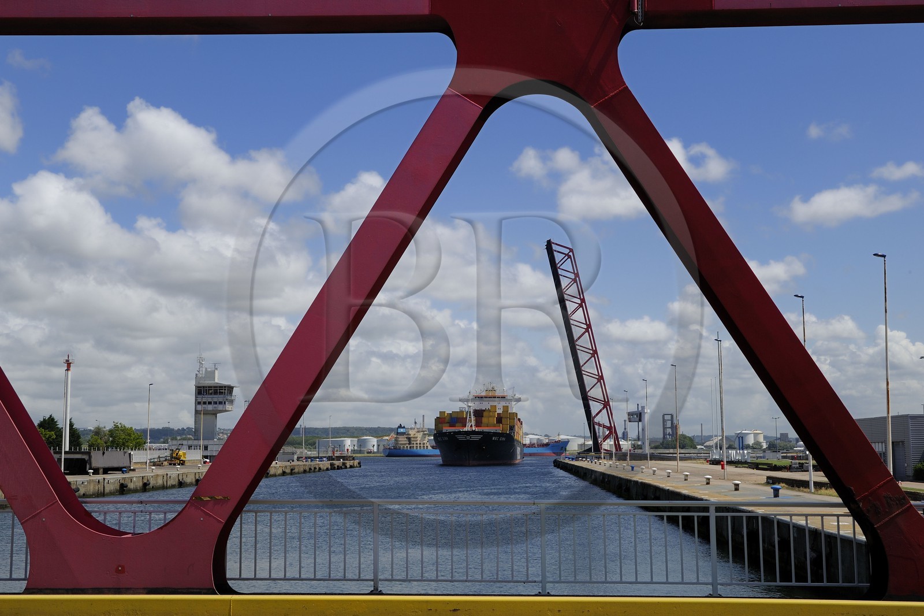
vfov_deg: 28.1
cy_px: 308
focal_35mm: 48
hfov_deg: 41.1
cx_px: 462
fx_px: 1232
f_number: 14
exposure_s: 1/200
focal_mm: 48
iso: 200
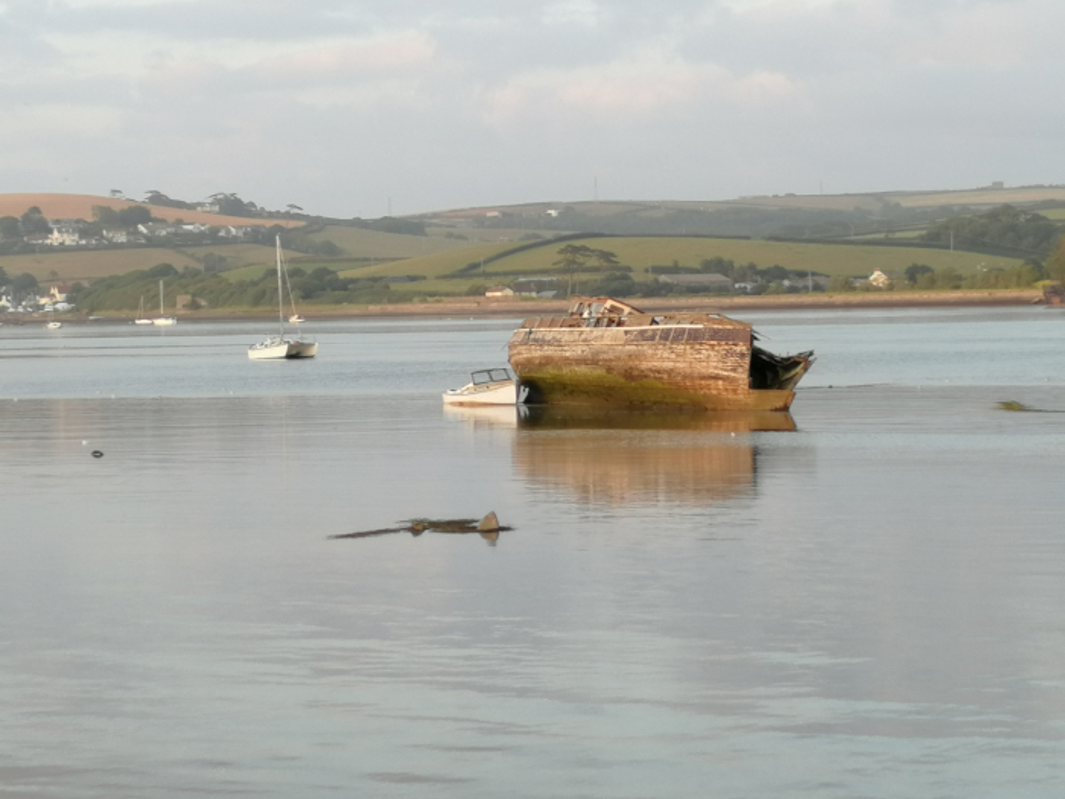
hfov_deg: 20.2
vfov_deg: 15.2
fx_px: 2984
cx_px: 532
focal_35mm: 97
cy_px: 400
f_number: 1.8
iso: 50
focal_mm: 3.95
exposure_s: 1/125
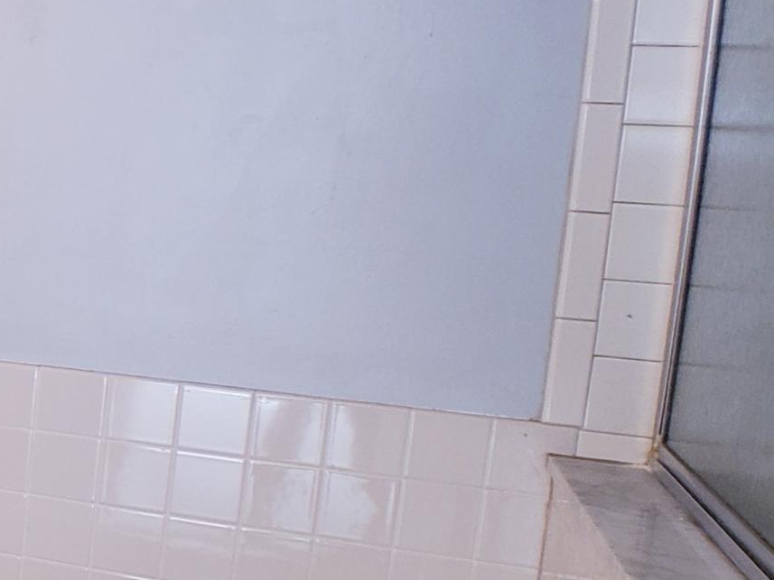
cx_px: -545
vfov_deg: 16.2
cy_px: 304
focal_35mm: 91
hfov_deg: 18.0
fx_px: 2035
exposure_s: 1/60
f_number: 2.4
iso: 125
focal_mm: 4.3
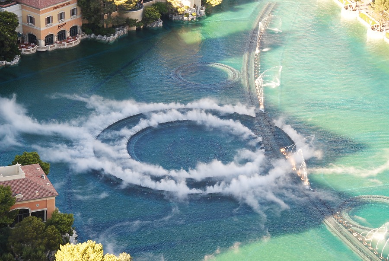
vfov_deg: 10.2
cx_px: 194
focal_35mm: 135
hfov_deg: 15.2
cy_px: 130
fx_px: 1462
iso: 200
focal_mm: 90
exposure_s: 1/125
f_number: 8
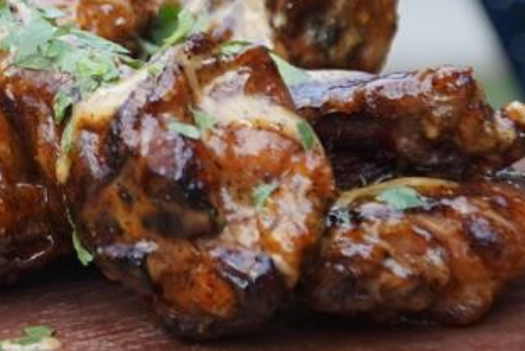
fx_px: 1533
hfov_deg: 18.5
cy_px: -112
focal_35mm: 105
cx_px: -88
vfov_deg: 12.6
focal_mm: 23
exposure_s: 1/160
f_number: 4
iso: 320
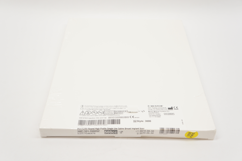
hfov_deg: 48.0
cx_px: 121
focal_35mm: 40
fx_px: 272
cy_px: 80
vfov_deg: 32.9
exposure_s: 1/80
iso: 400
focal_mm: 27
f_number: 5.6
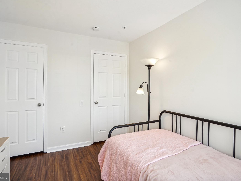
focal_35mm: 18
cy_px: 89
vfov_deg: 71.6
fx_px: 125
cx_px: 119
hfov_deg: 87.7
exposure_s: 1/200
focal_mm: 16
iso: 500
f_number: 9
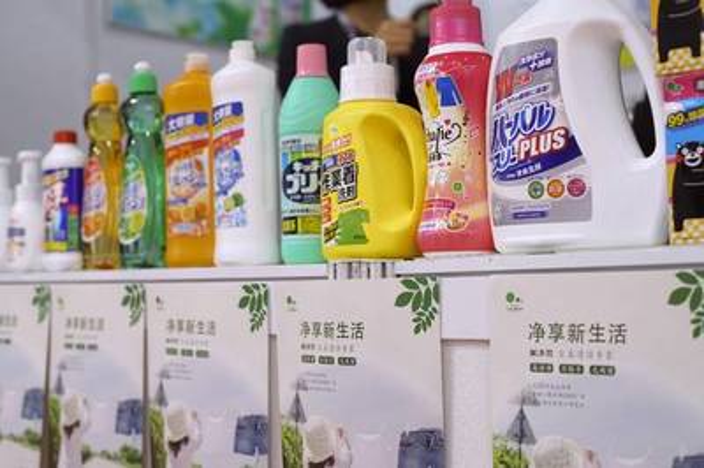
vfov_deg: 26.9
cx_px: 352
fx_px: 977
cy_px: 234
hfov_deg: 39.6
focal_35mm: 50
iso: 800
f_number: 4
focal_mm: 50
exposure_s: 1/160
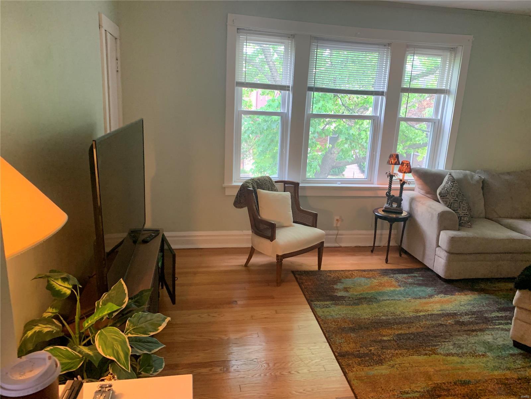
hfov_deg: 67.3
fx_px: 399
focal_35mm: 26
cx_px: 266
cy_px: 200
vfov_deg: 53.1
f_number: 1.8
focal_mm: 4.25
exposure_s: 1/60
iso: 320
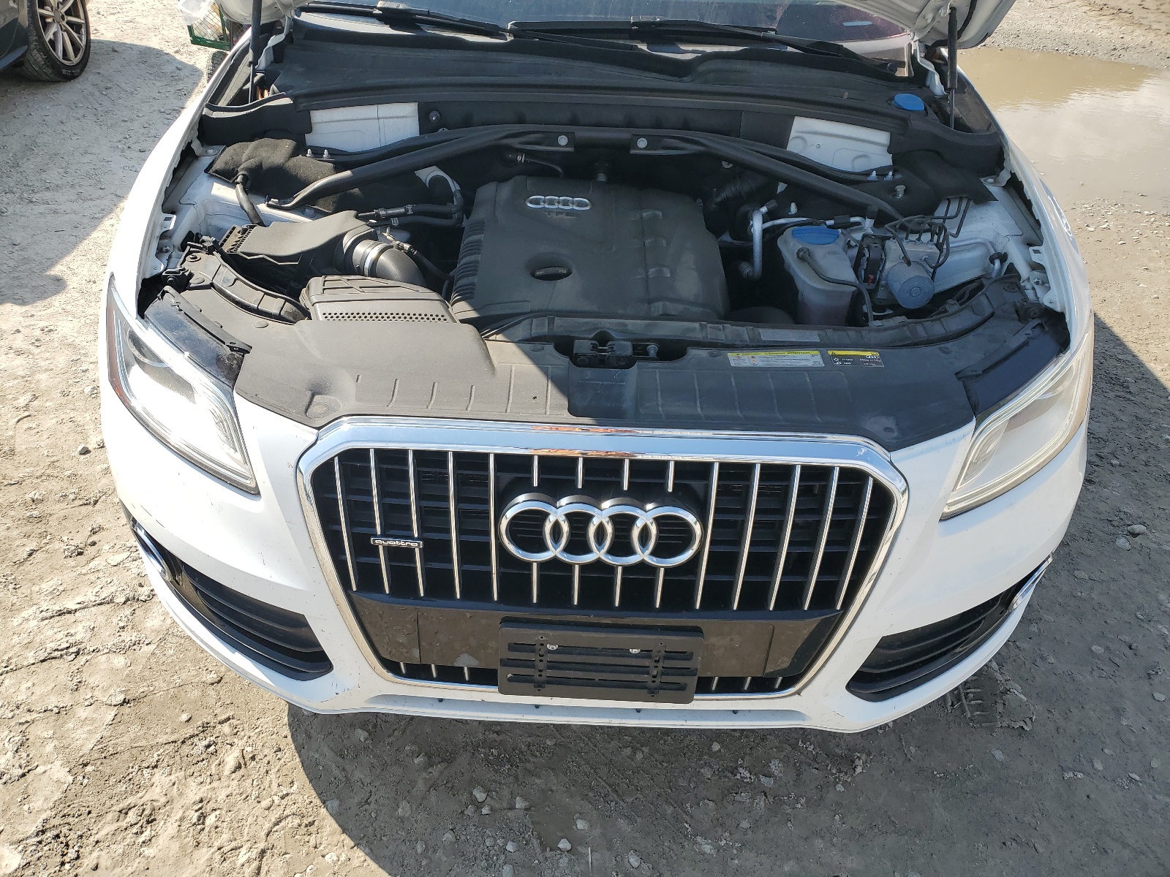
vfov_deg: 53.1
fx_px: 879
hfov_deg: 67.3
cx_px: 585
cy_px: 438
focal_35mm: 26
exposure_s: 1/1667
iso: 50
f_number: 1.5
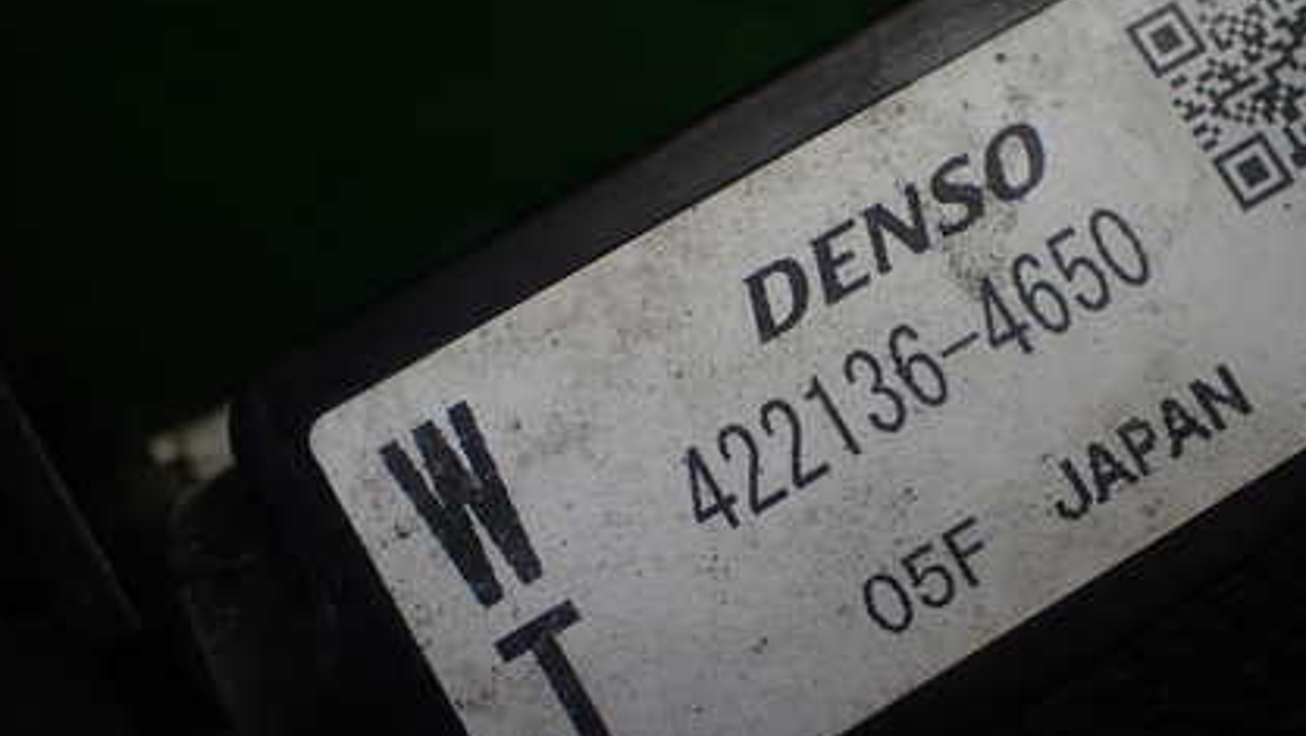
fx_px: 1628
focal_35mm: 47
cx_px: 855
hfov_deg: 43.2
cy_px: 382
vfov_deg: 25.5
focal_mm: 5.4
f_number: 2.3
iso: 160
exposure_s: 1/125
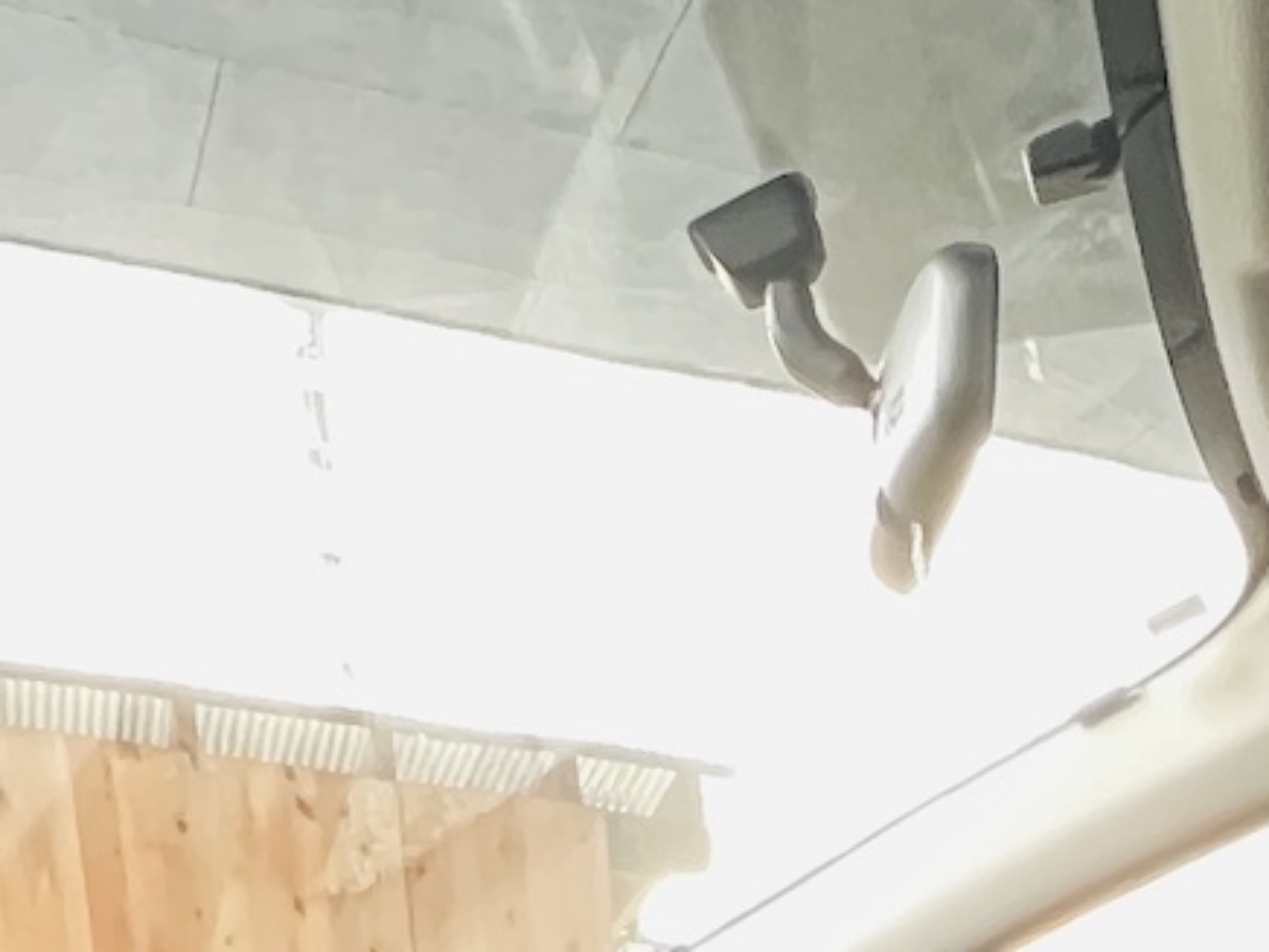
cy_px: 2547
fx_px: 2676
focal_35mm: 73
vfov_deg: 12.8
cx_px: 1449
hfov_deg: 24.6
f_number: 1.8
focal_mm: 1.57
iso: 250
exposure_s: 1/89
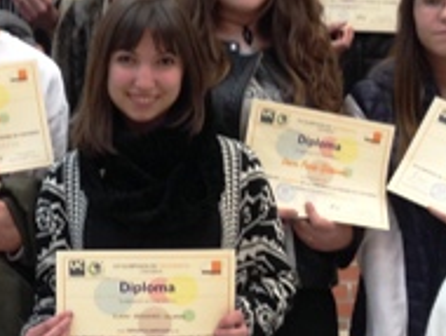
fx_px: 1432
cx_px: -23
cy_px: 66
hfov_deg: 17.2
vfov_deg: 13.3
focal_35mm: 111
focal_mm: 4.12
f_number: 2.4
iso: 100
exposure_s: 1/20
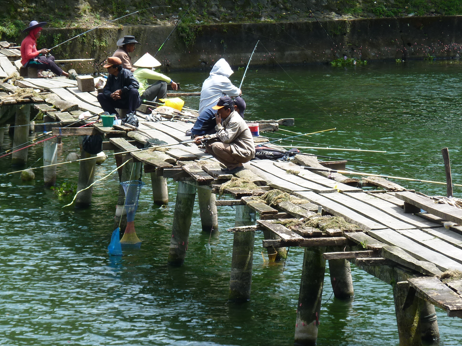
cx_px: 210
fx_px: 3604
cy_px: 171
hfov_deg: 7.3
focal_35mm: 270
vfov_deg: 5.5
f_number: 4
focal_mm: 36.4
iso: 80
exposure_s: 1/200
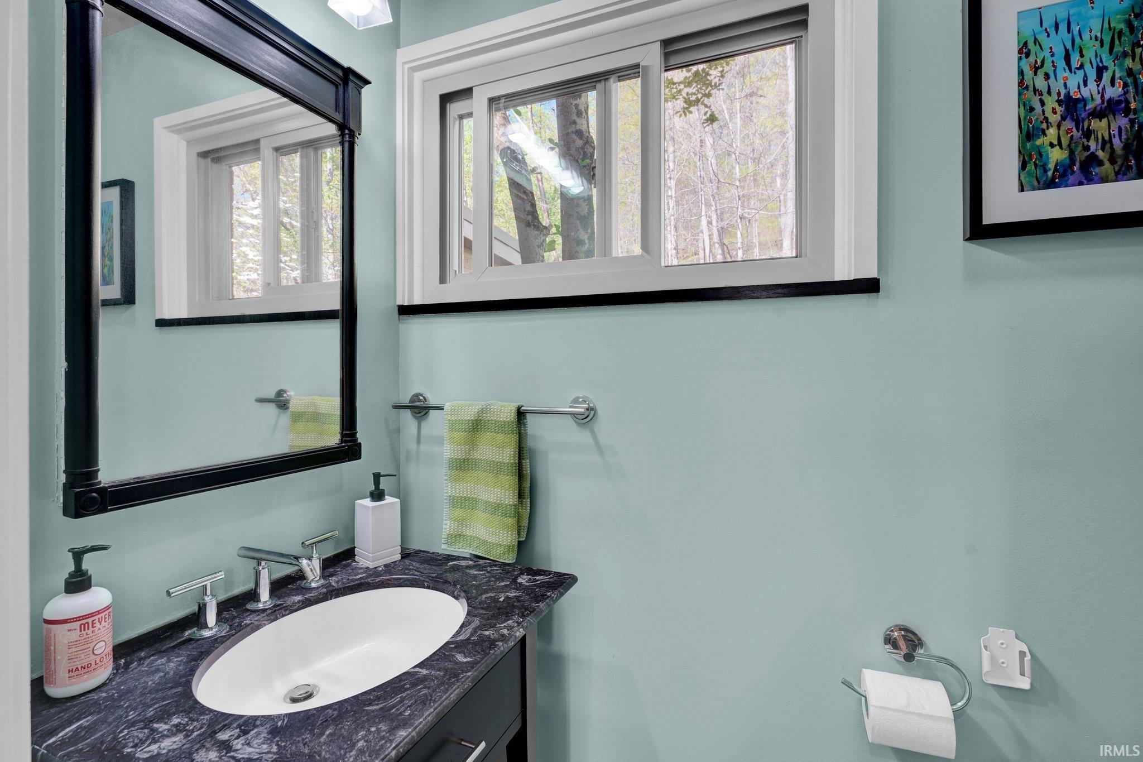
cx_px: 572
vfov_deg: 73.7
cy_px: 381
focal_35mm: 16
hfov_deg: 96.7
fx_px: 508
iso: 100
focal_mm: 16
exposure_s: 1/4
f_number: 8
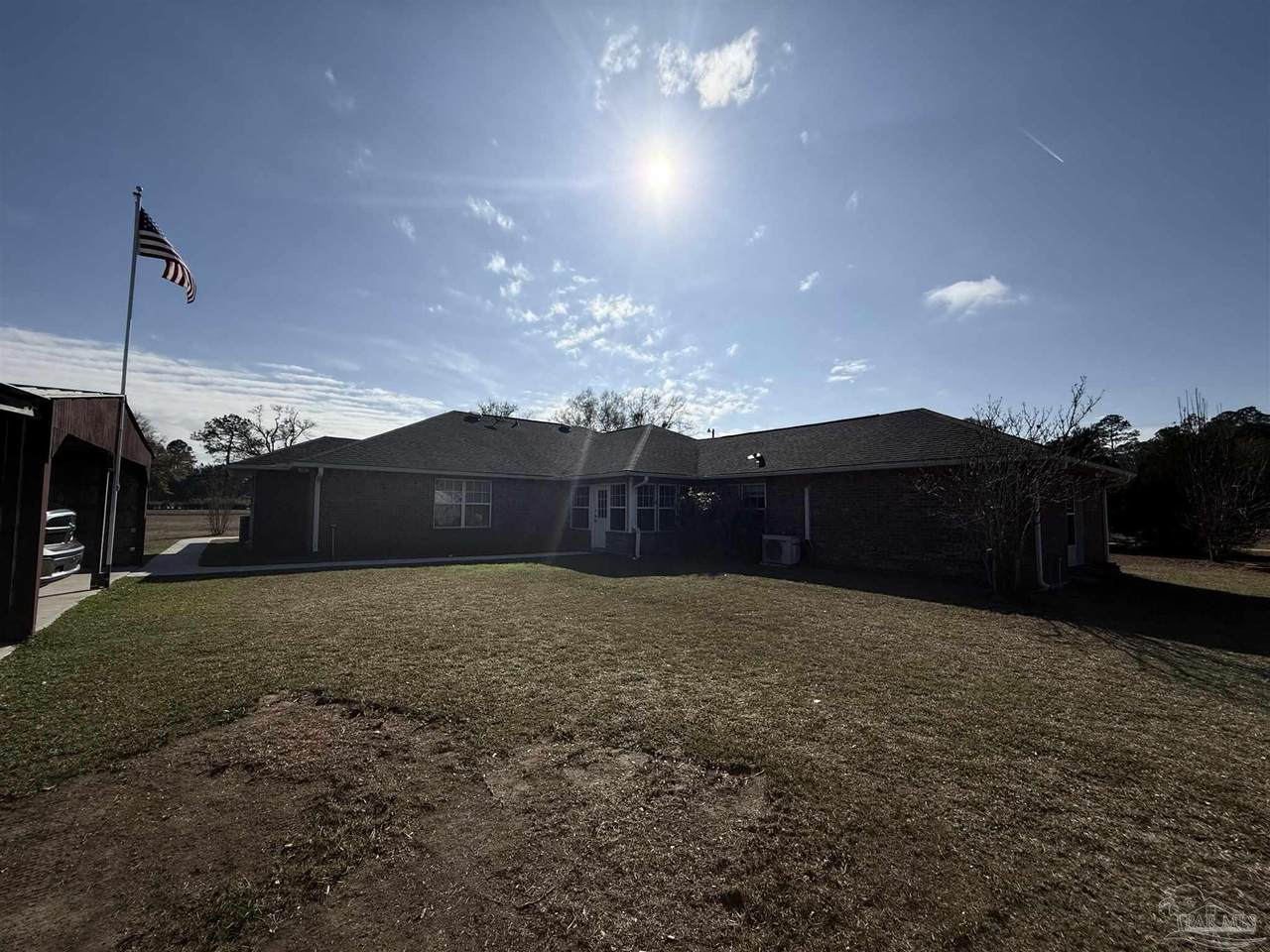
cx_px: 635
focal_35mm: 14
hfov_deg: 102.1
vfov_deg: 85.7
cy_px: 476
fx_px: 514
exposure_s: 1/6173
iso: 50
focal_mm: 2.22
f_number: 2.2
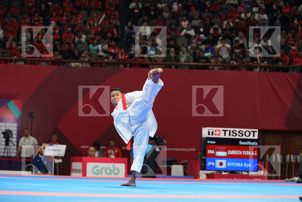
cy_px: 101
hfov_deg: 16.1
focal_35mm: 127
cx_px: 151
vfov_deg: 10.8
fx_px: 1065
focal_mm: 127
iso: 2500
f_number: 4
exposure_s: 1/500
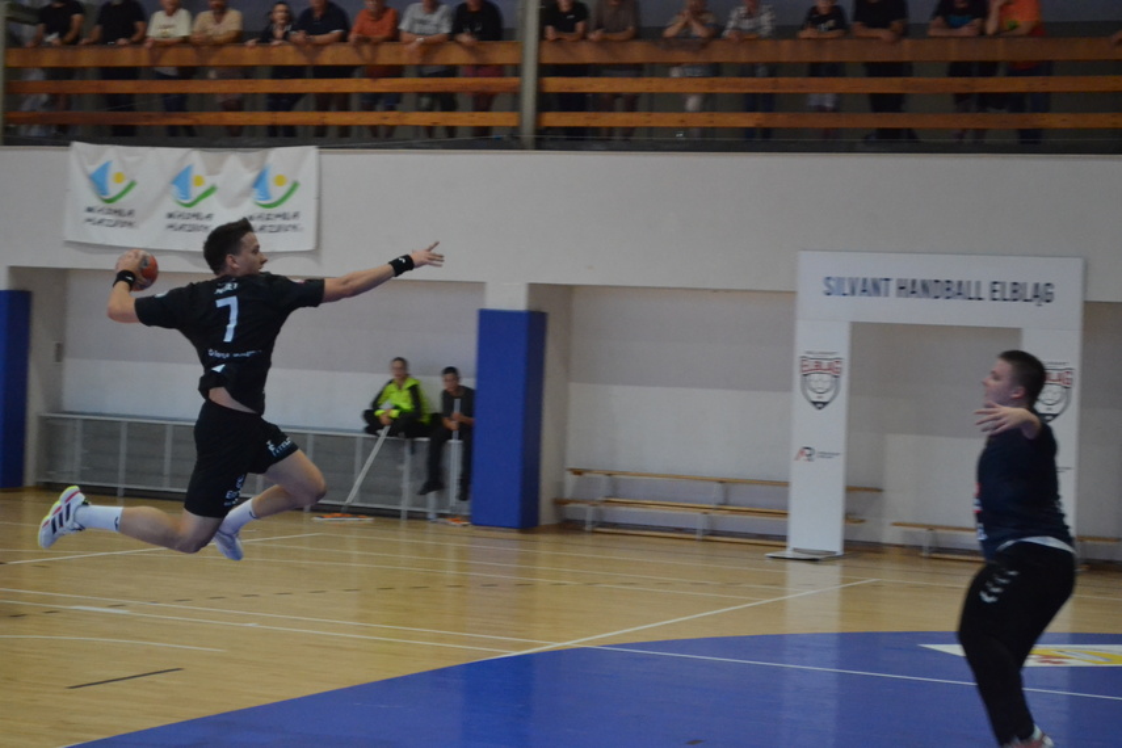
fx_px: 2571
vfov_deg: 16.6
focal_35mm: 82
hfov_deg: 24.6
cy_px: 374
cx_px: 561
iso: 3200
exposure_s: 1/250
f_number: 5.6
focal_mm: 55
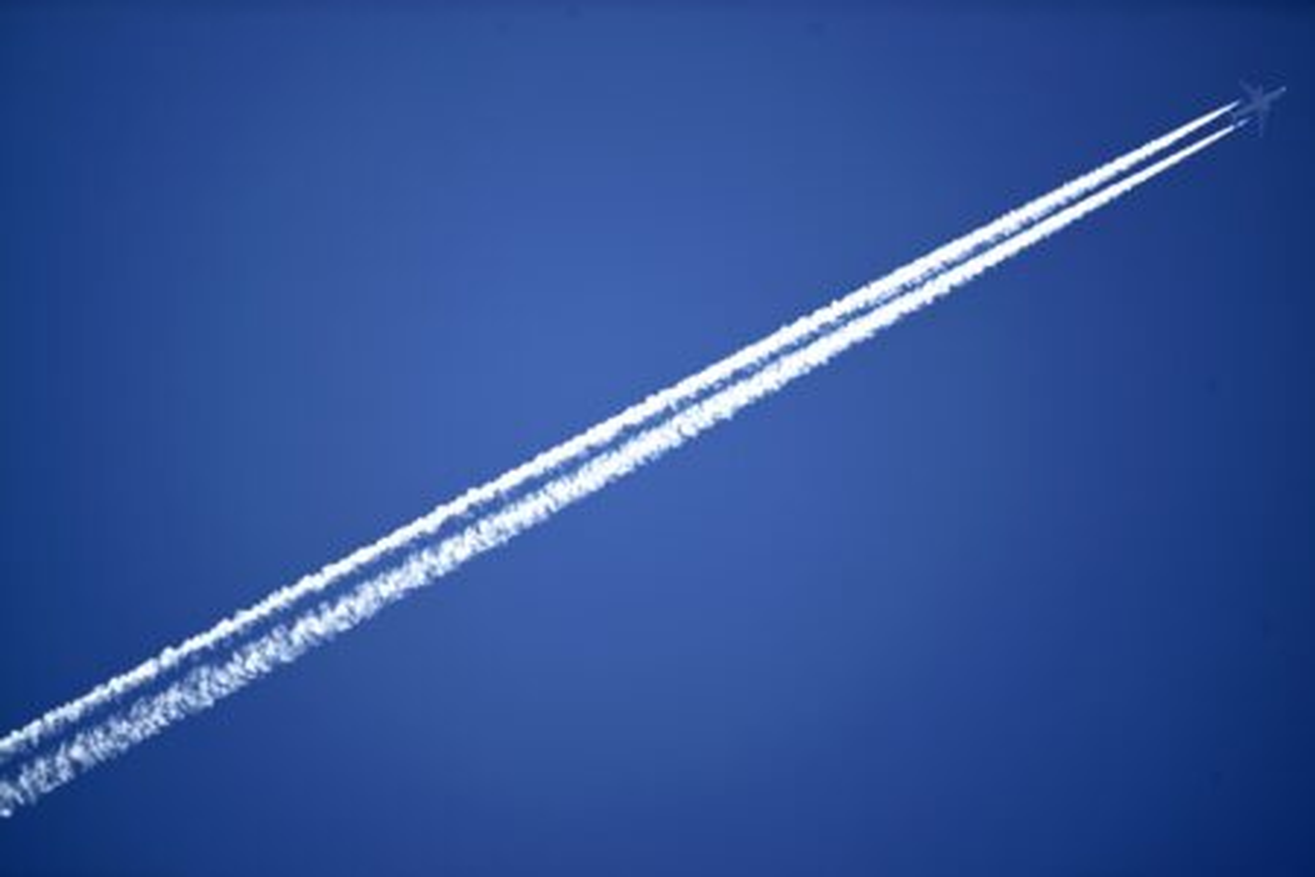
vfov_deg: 3.4
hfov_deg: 5.2
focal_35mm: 400
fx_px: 14610
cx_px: 658
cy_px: 438
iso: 64
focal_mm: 400
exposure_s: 1/500
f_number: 5.6
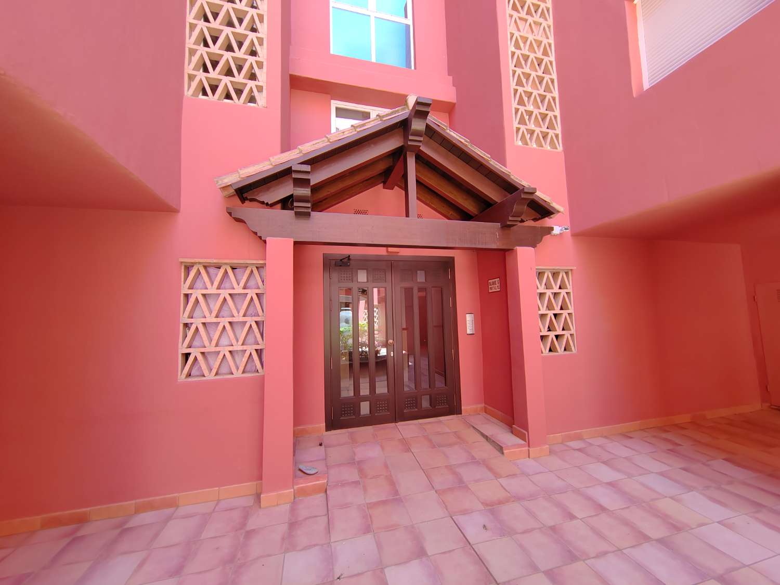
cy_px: 292
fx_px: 293
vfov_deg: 89.9
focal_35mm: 13
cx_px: 390
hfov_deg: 106.2
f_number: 2.2
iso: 125
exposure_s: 1/50
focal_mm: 2.16
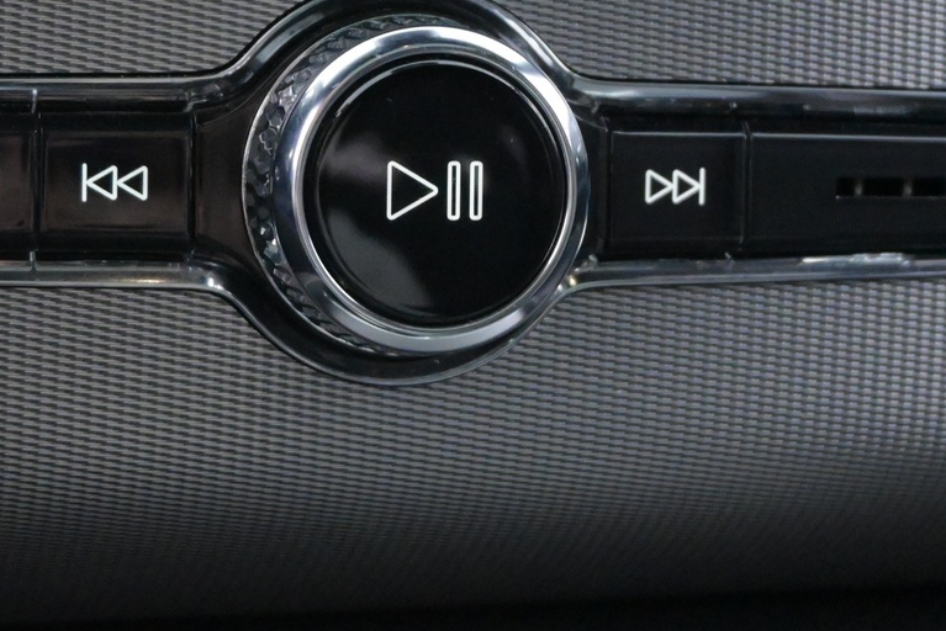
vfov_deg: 14.4
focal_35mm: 95
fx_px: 2497
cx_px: 339
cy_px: 197
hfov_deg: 21.4
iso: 8000
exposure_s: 1/50
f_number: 4.8
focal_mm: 30
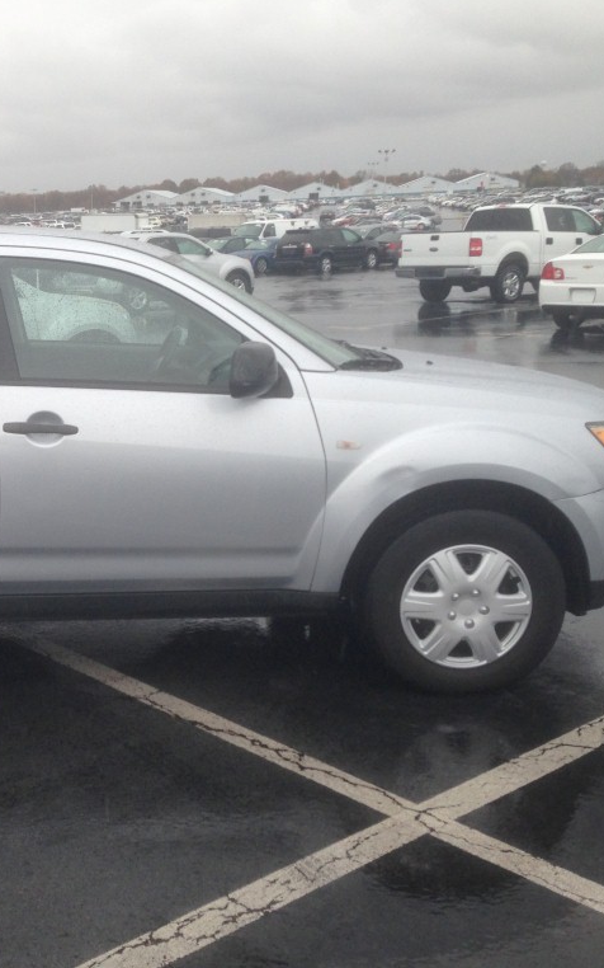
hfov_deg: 26.4
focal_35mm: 47
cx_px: 43
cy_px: 481
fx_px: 1238
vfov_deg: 42.7
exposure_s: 1/272
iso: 50
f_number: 2.4
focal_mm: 4.13
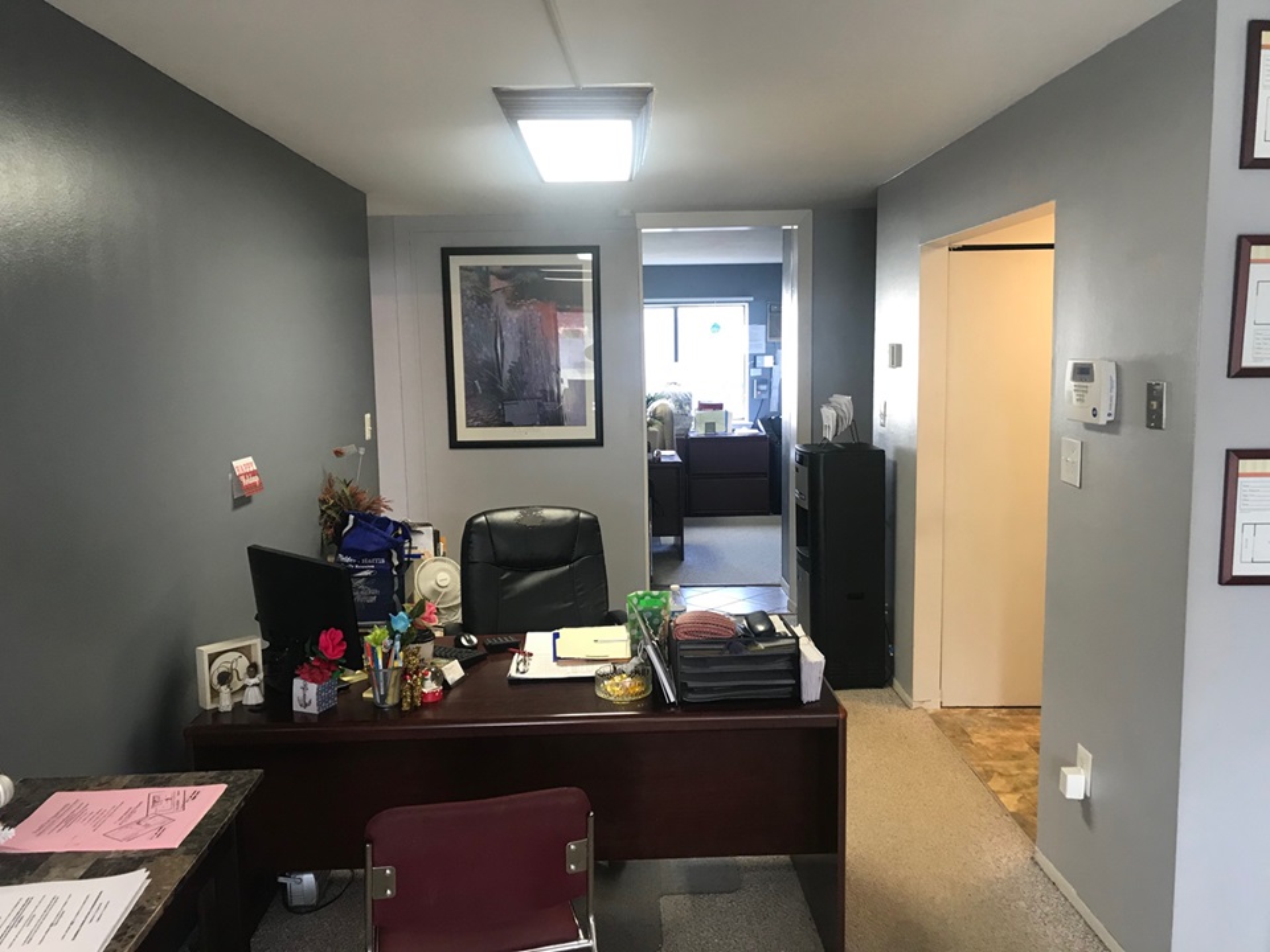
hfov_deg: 63.4
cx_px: 635
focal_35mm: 28
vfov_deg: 49.7
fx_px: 1027
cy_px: 476
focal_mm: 3.99
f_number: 1.8
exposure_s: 1/20
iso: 40
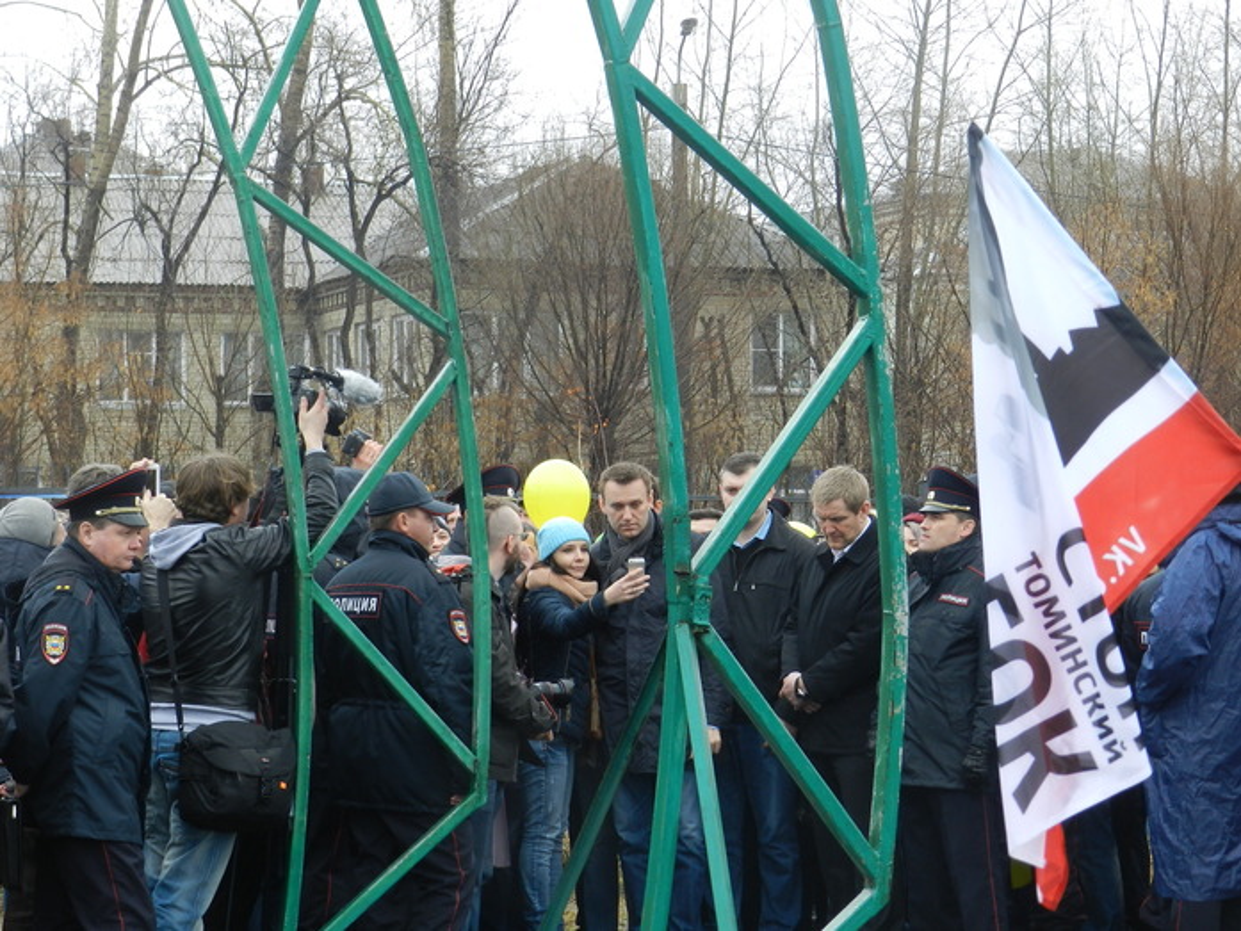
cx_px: 620
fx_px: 3586
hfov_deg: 19.6
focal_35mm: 100
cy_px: 466
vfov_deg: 14.8
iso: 160
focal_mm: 17.7
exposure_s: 1/50
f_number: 4.6
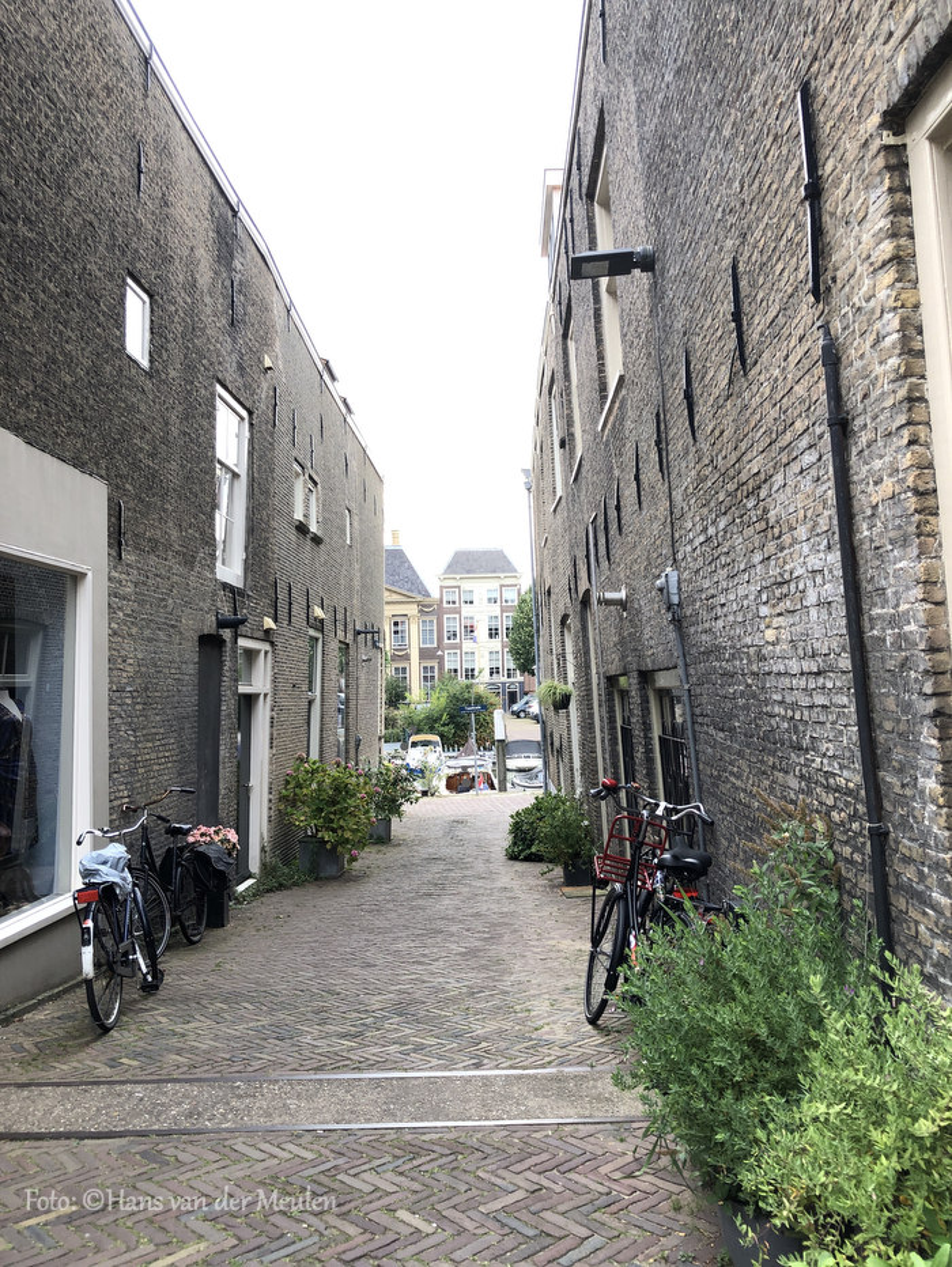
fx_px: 1026
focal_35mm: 28
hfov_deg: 49.8
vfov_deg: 63.4
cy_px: 634
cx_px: 476
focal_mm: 3.99
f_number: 1.8
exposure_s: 1/120
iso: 20
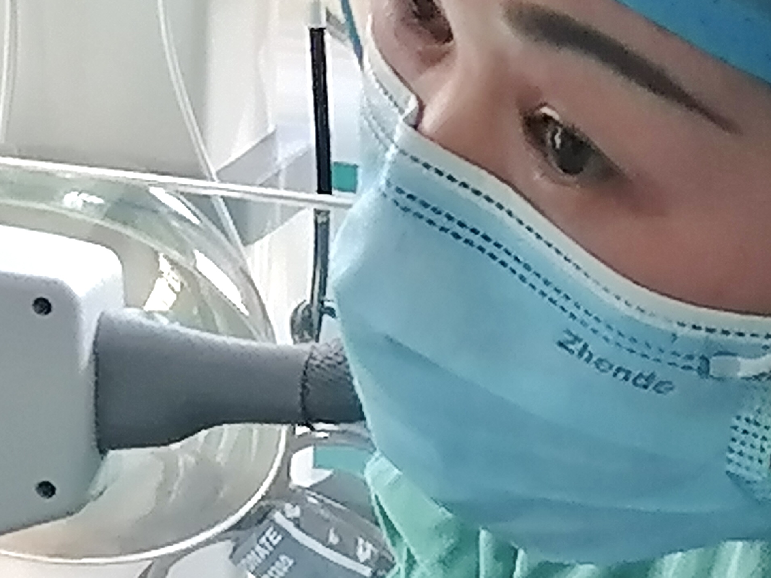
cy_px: 475
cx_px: 233
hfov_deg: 7.5
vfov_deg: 5.6
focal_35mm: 265
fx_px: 5902
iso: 100
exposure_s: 1/50
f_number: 1.8
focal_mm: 5.4
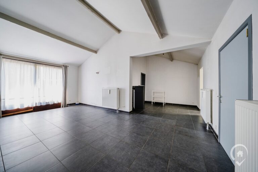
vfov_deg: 90.0
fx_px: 86
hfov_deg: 112.6
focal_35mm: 12
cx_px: 129
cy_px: 86
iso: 500
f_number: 7.1
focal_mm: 12
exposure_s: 1/15
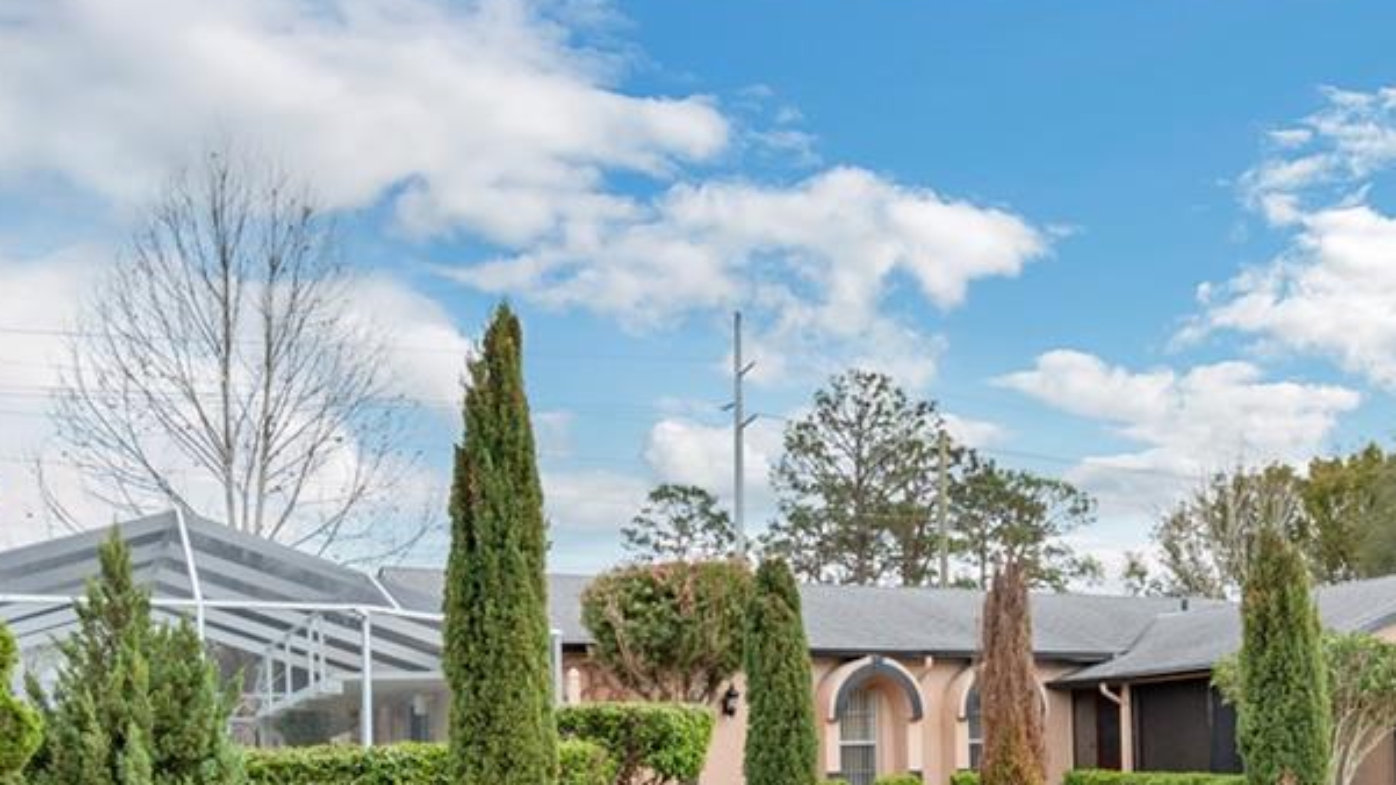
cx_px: 876
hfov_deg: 48.9
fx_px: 1518
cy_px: 775
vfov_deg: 27.4
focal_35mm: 41
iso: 320
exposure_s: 1/160
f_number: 8
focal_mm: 23
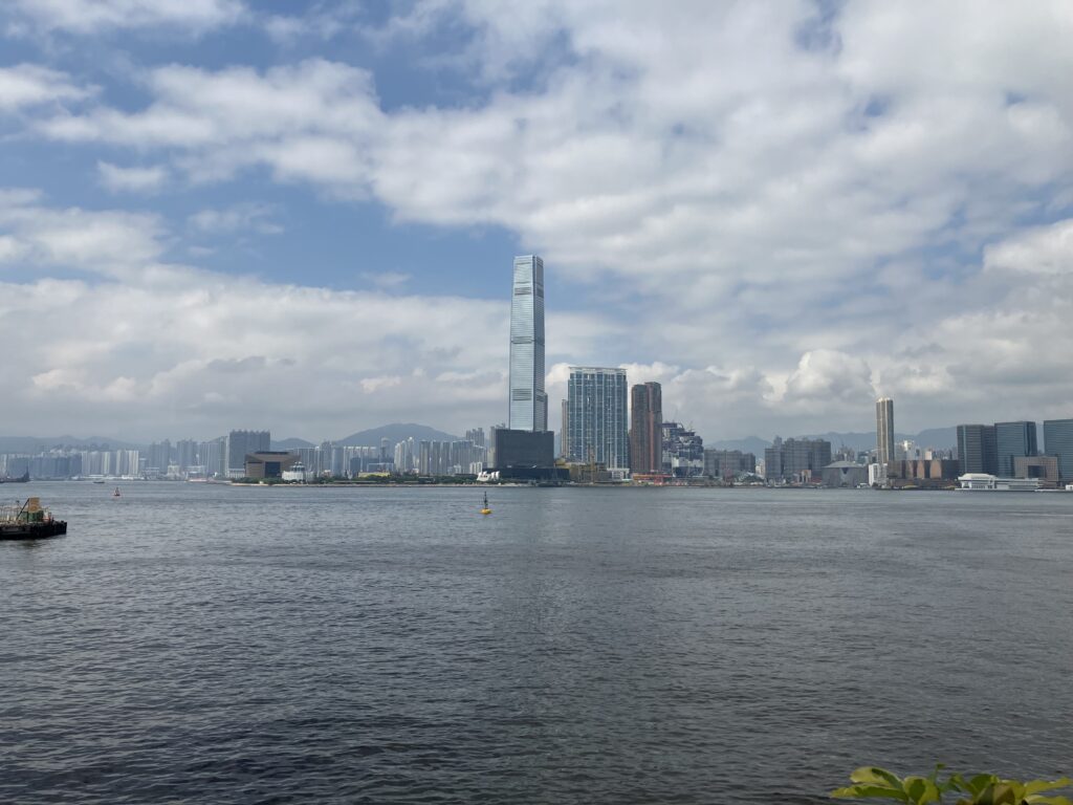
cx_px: 536
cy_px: 402
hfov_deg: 63.4
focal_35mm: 28
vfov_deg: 49.7
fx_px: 868
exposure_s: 1/4425
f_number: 1.8
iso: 32
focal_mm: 3.99
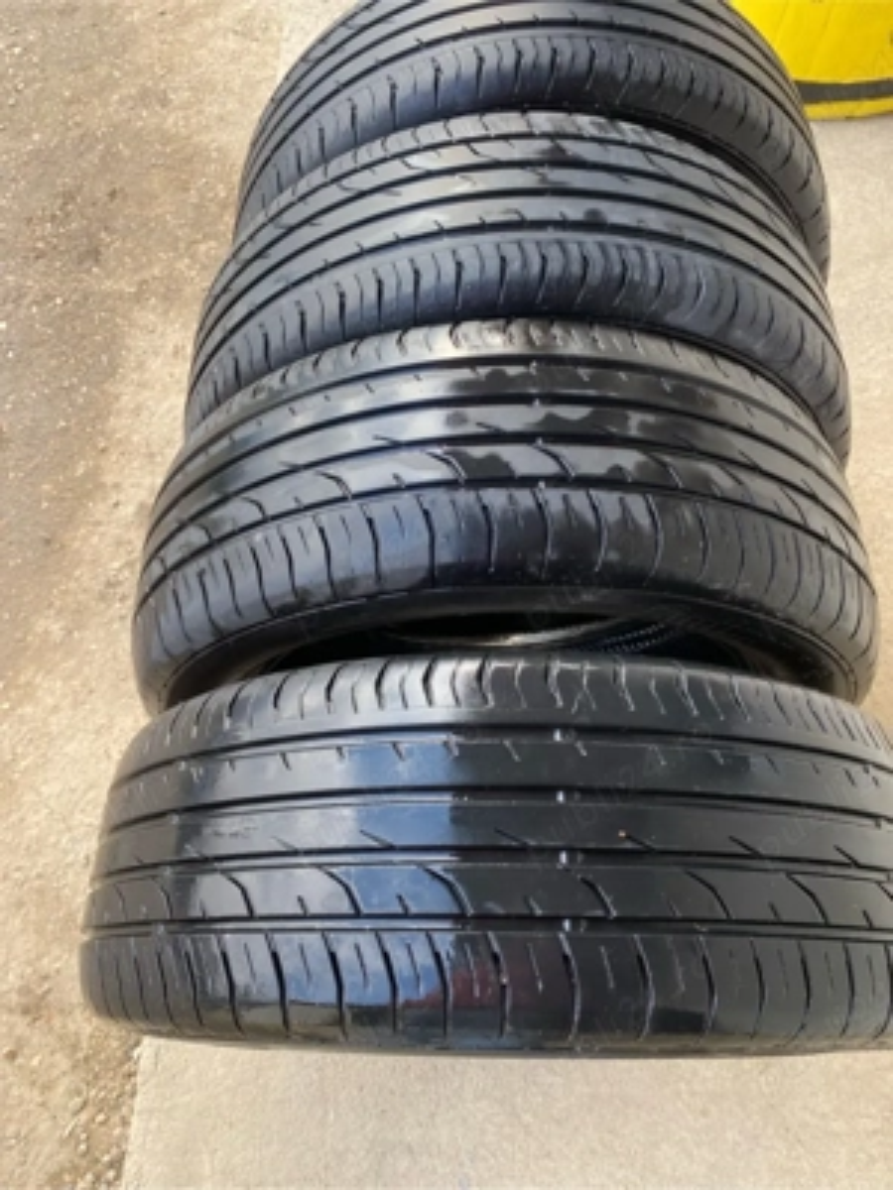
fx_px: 894
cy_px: 595
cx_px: 446
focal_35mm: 26
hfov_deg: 53.1
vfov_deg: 67.3
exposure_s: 1/121
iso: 50
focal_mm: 4.25
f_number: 1.8
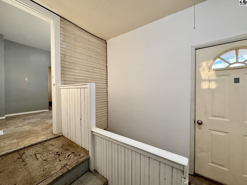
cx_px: 124
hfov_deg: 102.1
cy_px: 92
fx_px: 100
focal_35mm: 14
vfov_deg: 85.7
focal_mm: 2.22
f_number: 2.2
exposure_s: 1/99
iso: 250
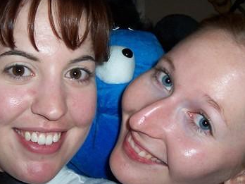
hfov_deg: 28.5
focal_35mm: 68
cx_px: 106
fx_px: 481
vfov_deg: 21.6
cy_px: 85
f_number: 2.8
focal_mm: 5.6
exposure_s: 1/60
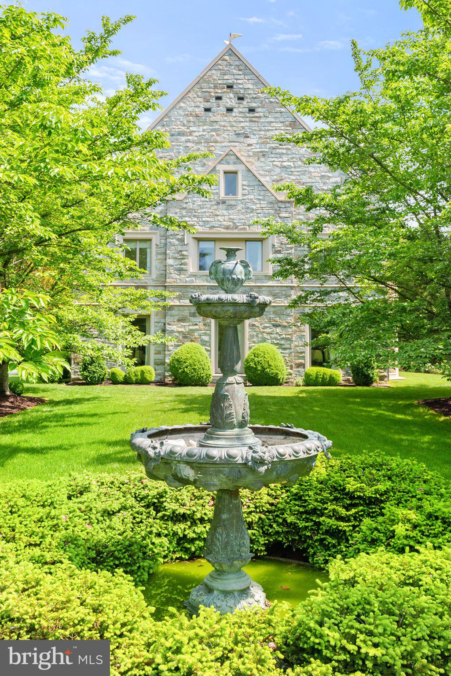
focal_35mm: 35
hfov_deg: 37.9
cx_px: 226
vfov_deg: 54.4
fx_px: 657
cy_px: 338
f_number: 13
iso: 640
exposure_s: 1/200
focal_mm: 35
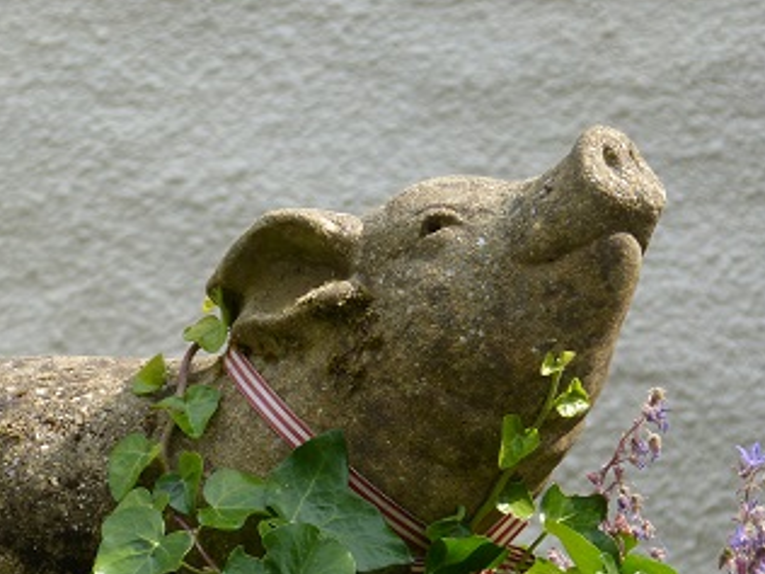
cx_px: 208
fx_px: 6718
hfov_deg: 6.5
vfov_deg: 4.9
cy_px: 418
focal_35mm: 304
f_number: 4
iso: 100
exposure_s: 1/500
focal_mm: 34.6
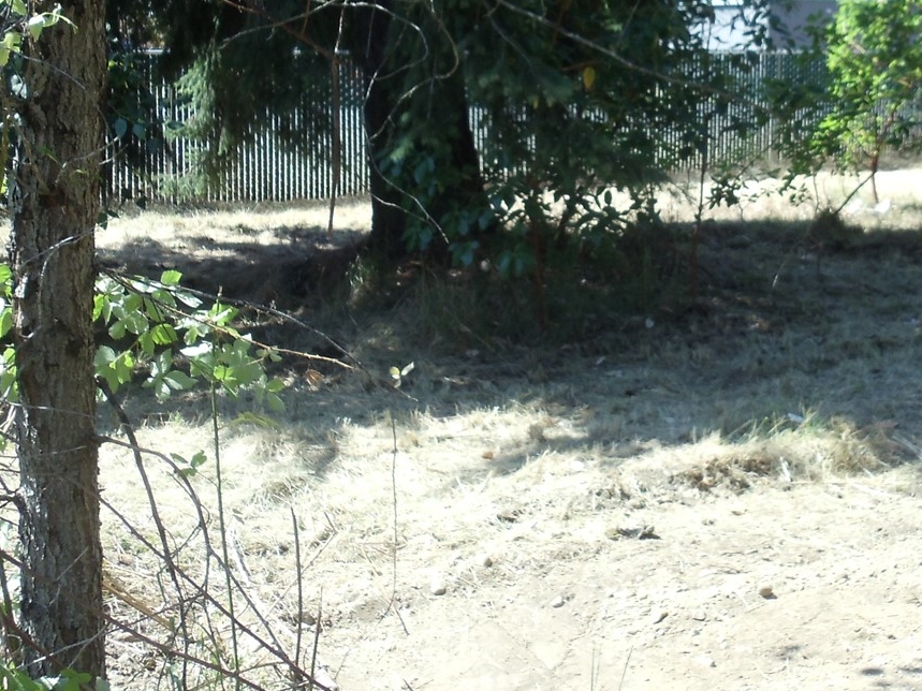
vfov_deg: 17.9
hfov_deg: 23.7
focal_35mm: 82
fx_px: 2184
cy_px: 204
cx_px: 657
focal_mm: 6
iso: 100
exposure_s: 1/250
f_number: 3.5
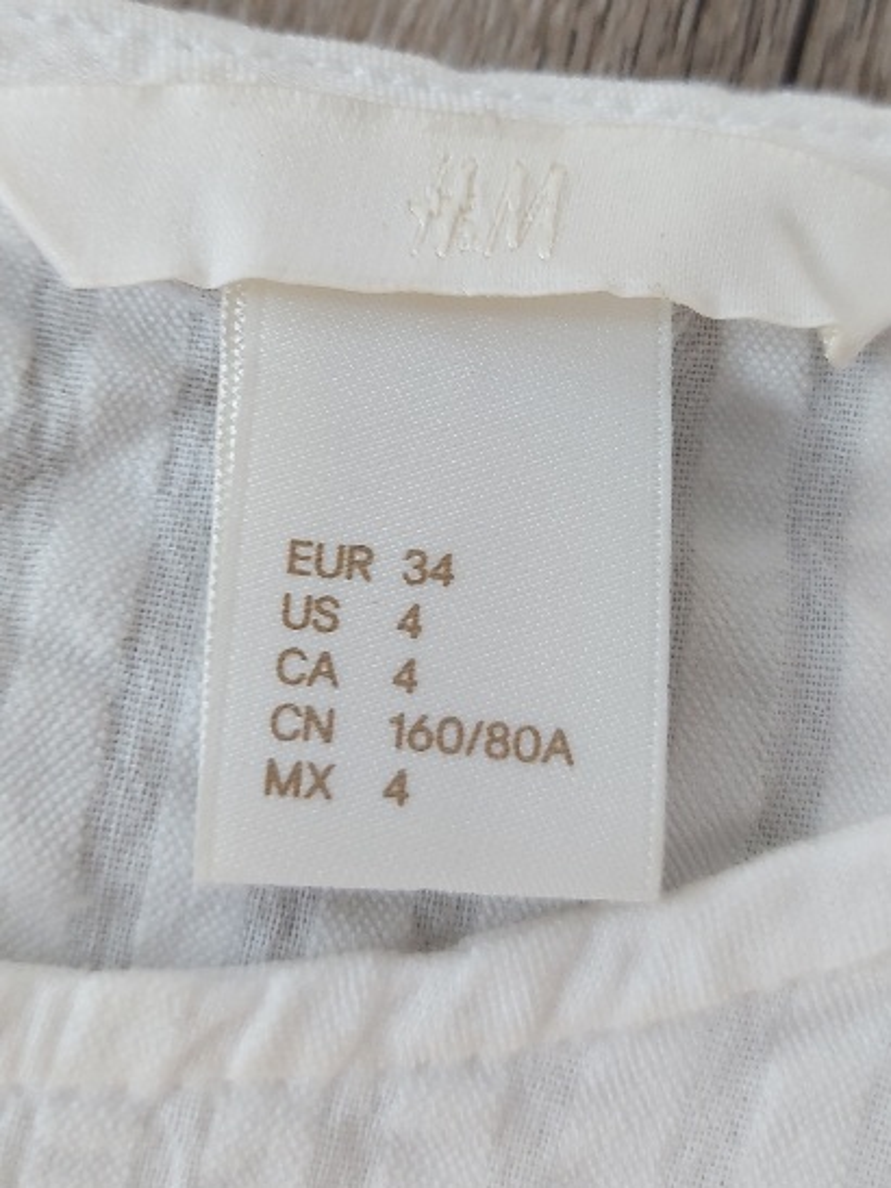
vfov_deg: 71.6
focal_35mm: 24
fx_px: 824
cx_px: 446
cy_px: 594
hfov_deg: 56.8
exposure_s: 1/50
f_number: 1.8
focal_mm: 5.23
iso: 80
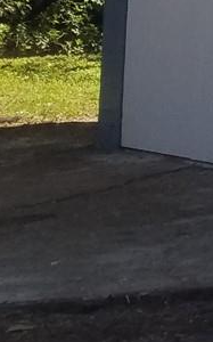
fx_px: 1368
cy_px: -253
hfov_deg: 6.9
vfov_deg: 13.0
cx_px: 853
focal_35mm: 147
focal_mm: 4.2
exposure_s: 1/1544
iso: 50
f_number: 1.7
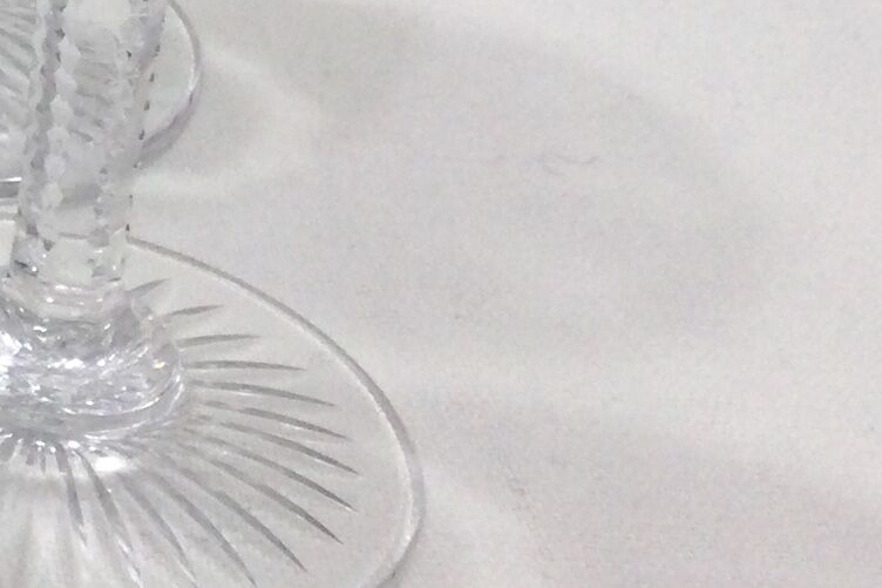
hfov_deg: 13.1
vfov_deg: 9.4
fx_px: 3429
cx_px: -751
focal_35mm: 140
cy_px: -369
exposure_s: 1/100
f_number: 2.4
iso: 25
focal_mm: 3.3
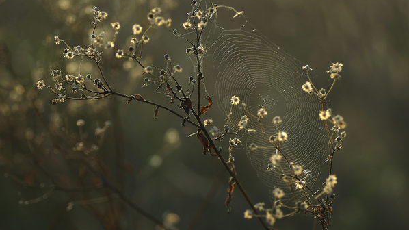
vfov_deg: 8.5
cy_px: 111
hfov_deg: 15.1
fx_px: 1540
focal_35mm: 142
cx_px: 204
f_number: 3.2
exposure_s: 1/500
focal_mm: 90
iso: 100
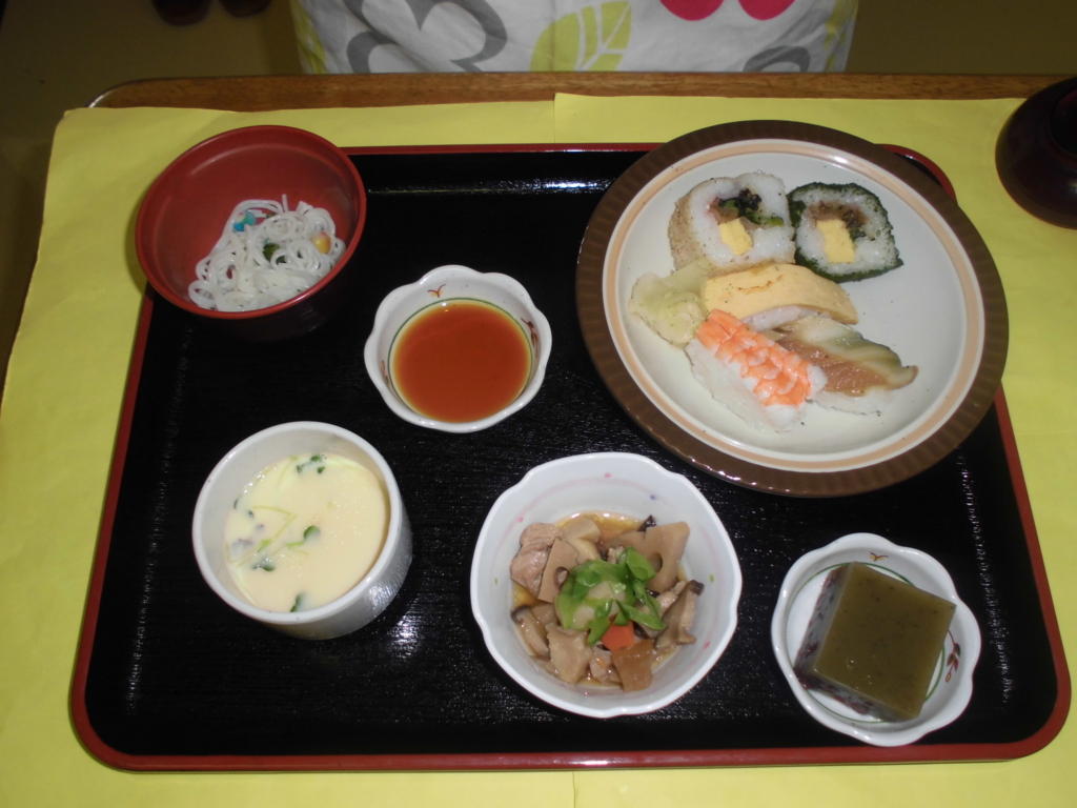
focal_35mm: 29
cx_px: 538
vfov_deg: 48.2
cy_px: 404
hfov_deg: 61.7
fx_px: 902
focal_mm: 5.3
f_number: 3.7
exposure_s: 1/50
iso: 100
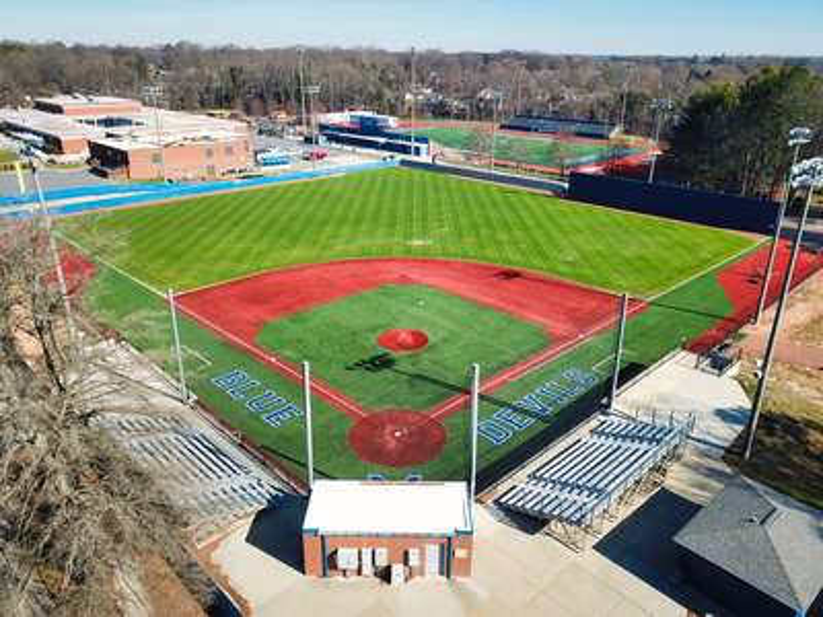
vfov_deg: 53.1
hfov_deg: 67.3
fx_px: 618
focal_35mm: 26
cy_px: 308
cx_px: 412
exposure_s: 1/849
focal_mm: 4.73
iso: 100
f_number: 2.2
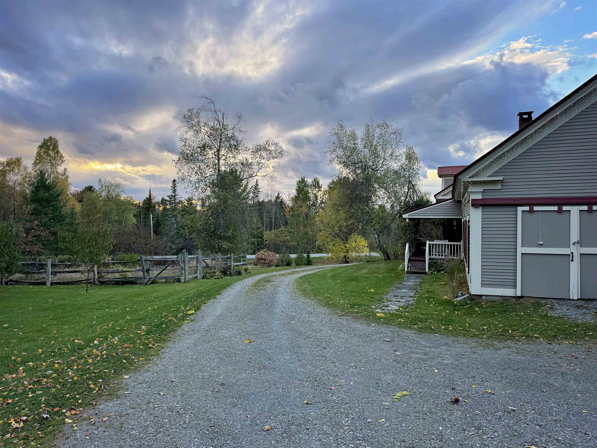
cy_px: 224
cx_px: 298
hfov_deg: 71.6
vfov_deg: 56.8
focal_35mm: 24
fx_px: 414
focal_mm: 6.76
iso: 80
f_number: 1.78
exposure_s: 1/522
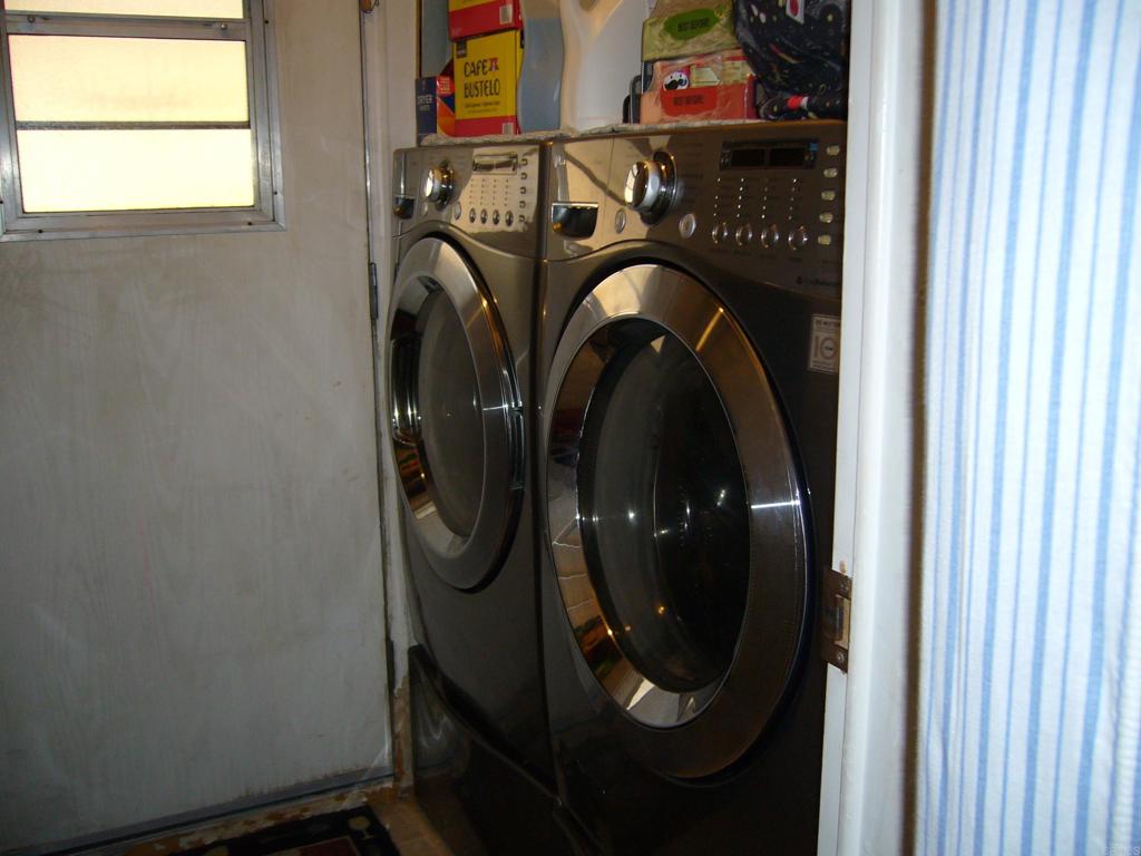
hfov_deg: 51.4
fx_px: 1187
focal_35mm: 36
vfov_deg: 39.7
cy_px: 428
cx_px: 570
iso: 100
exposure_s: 1/30
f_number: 2.9
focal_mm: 6
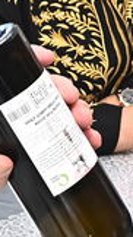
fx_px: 1644
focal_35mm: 262
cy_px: 78
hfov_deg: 4.6
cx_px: 136
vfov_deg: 8.2
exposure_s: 1/100
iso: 800
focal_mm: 29
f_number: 8
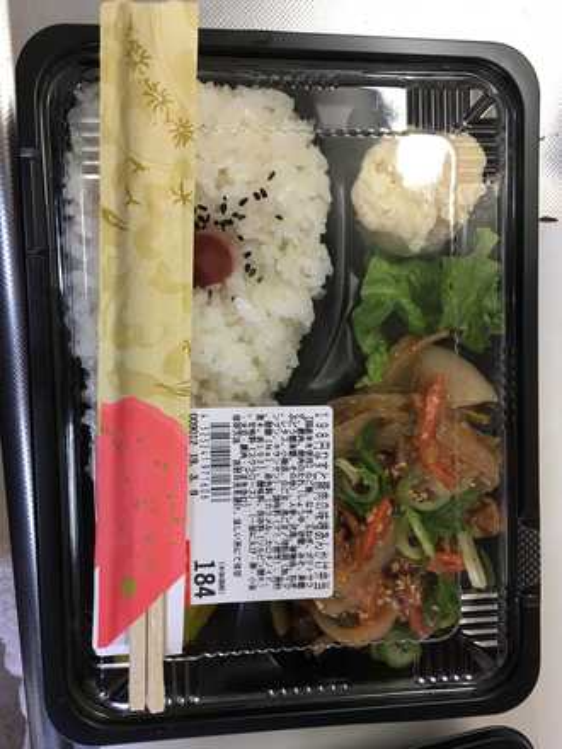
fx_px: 628
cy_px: 374
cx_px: 281
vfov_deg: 61.7
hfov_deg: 48.2
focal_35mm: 29
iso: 32
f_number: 2.2
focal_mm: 4.15
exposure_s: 1/15
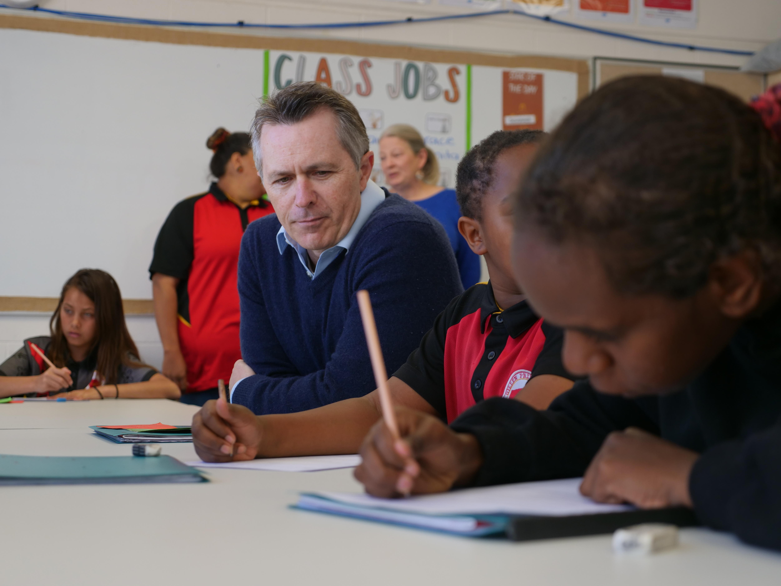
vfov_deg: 24.4
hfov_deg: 32.2
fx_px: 1354
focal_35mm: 60
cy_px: 293
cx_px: 390
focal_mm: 30
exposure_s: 1/60
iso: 200
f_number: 2.8
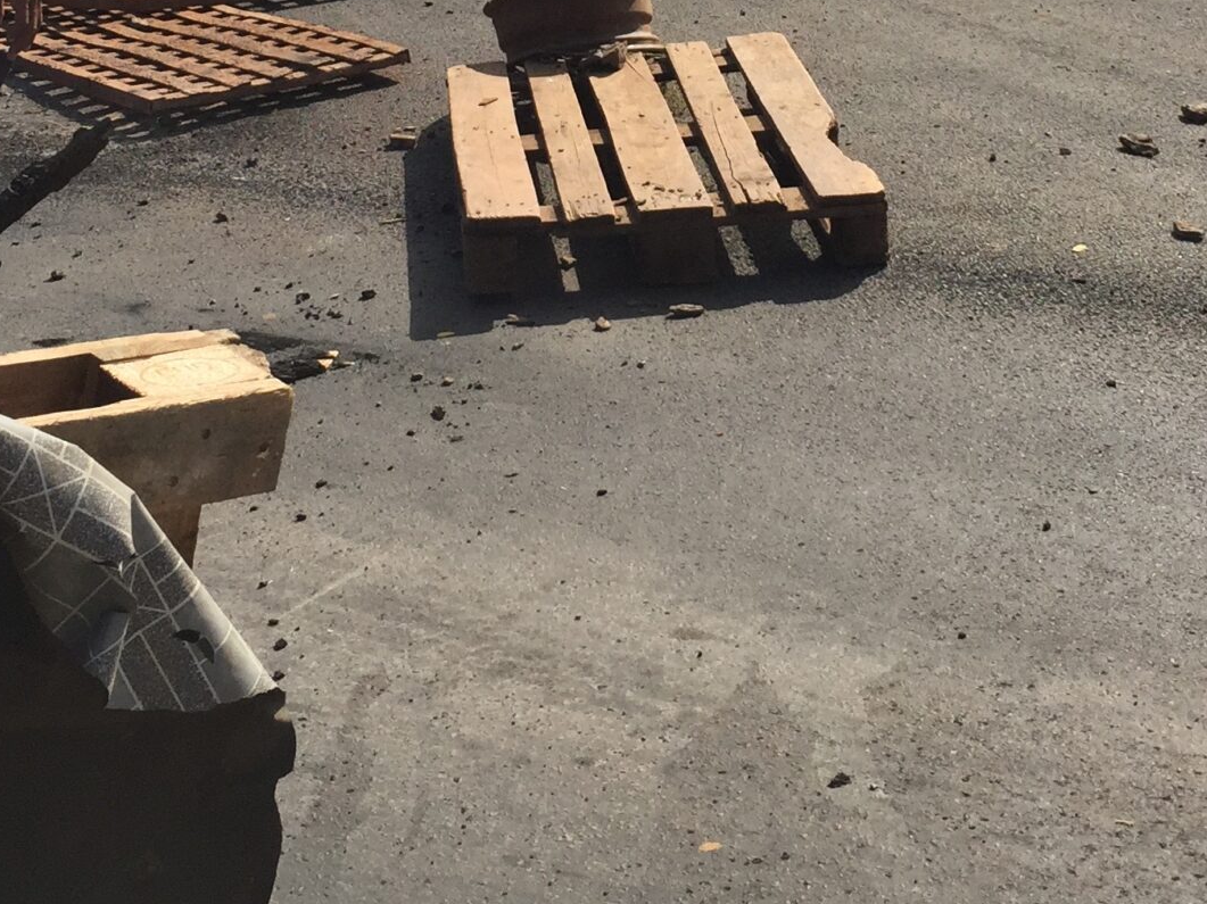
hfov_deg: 27.8
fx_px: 2440
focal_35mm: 70
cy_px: -97
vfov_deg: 20.0
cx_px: 644
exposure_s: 1/3049
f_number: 2.2
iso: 32
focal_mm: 4.15
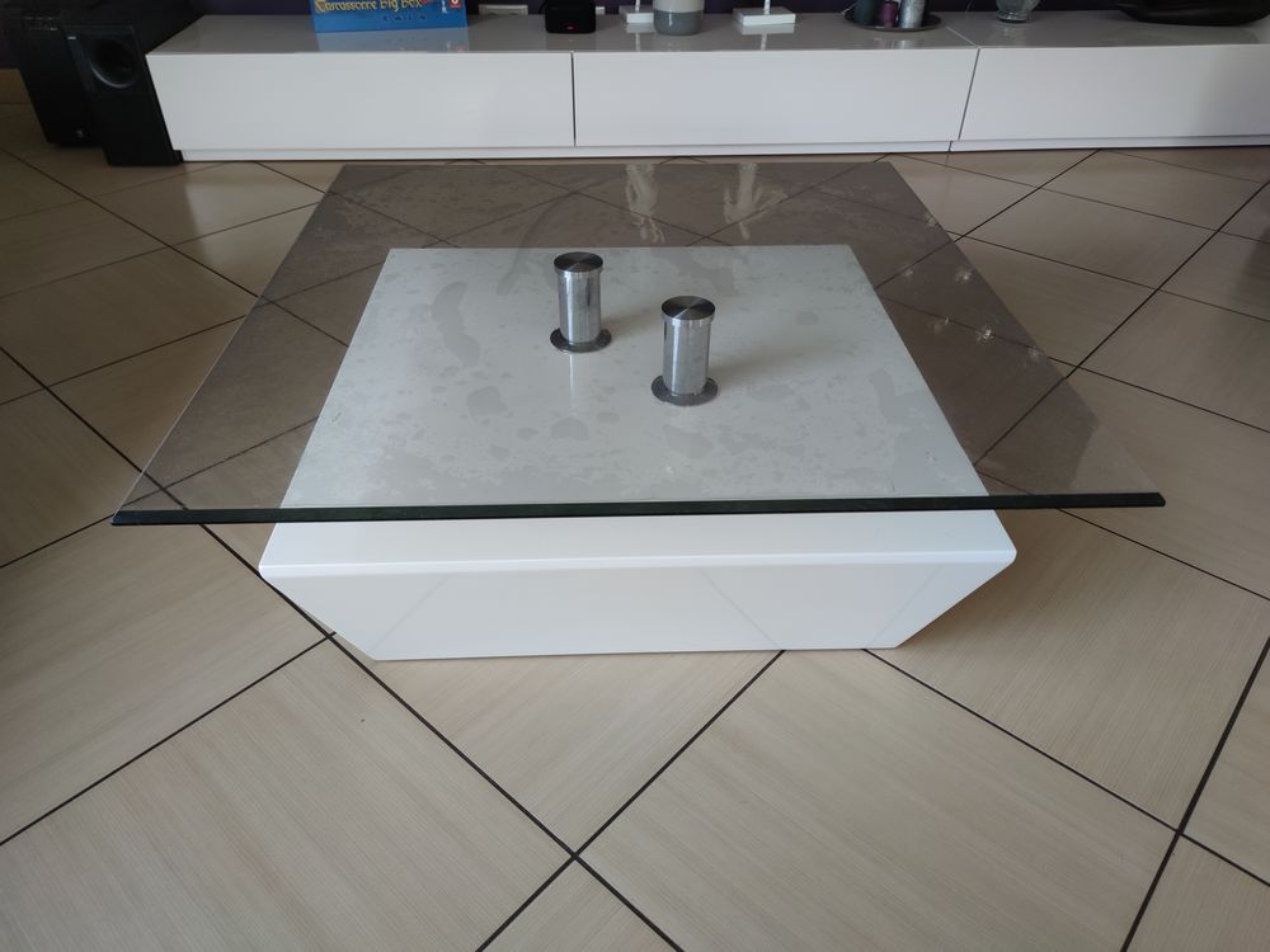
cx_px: 635
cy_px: 476
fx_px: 881
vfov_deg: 56.8
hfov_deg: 71.6
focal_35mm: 24
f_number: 1.69
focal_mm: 6.72
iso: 323
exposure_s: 1/100
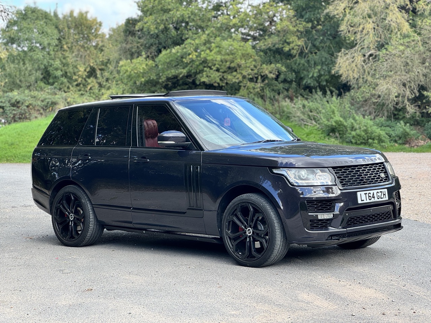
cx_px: 216
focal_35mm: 77
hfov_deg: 25.3
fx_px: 959
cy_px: 162
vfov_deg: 19.1
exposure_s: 1/99
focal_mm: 9
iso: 32
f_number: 2.8
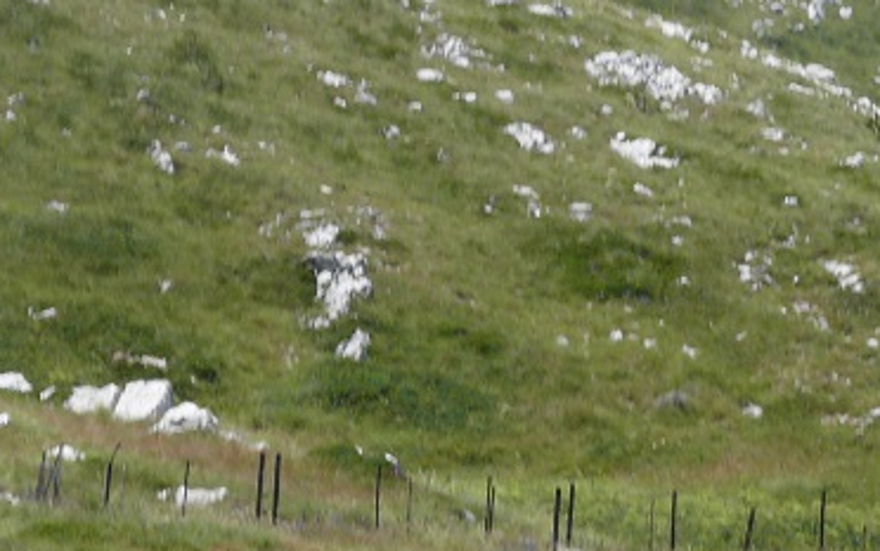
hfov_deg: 6.5
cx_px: 408
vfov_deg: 4.1
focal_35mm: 321
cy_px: 365
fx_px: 7703
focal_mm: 21.8
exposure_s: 1/400
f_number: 5.6
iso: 100
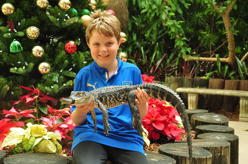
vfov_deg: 18.1
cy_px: 82
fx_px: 516
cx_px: 124
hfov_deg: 27.0
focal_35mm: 75
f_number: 8
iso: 640
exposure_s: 1/60
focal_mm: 50
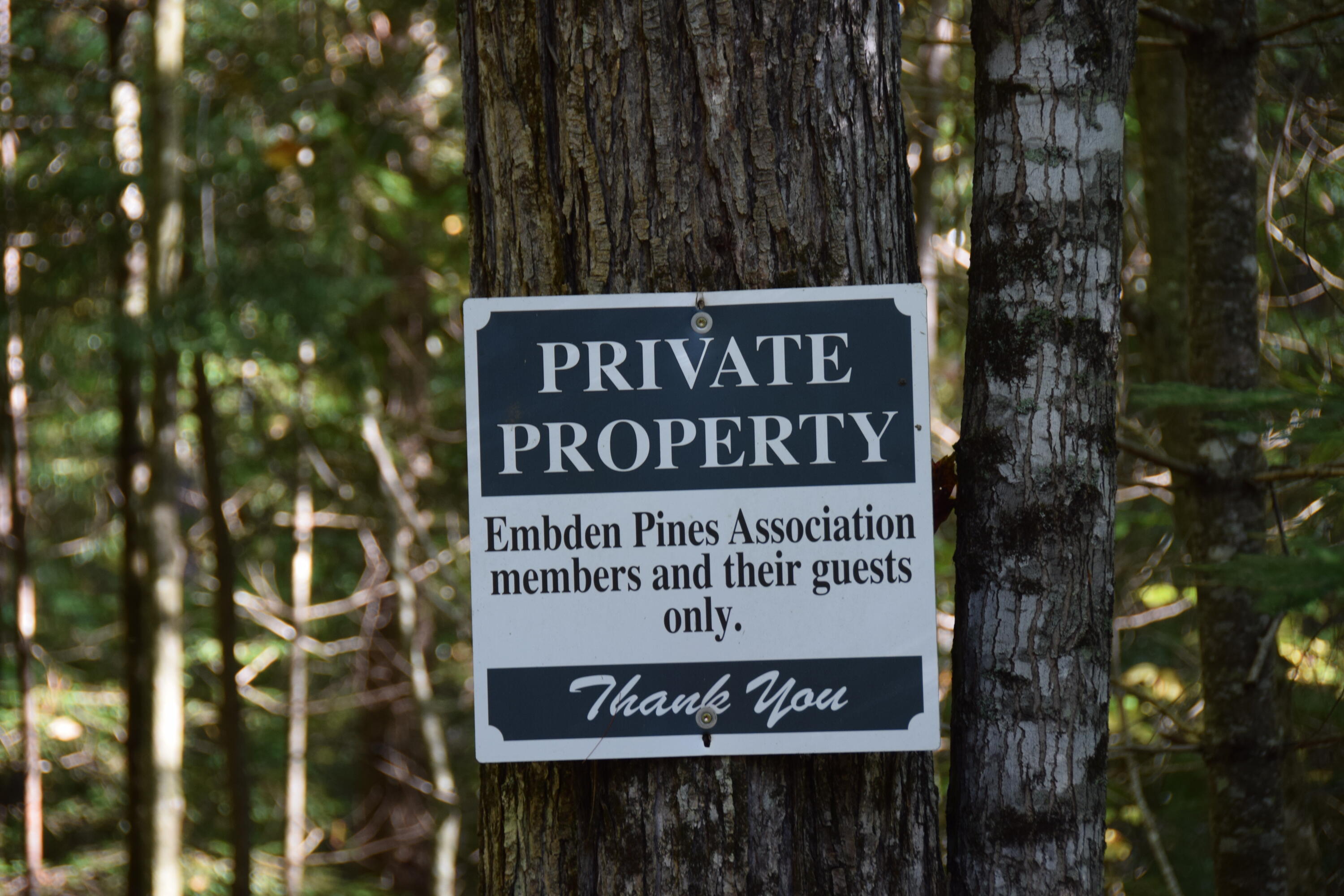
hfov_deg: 13.0
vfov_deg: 8.7
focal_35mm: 158
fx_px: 5880
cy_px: 448
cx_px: 672
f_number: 5.3
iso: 400
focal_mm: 105
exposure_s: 1/60
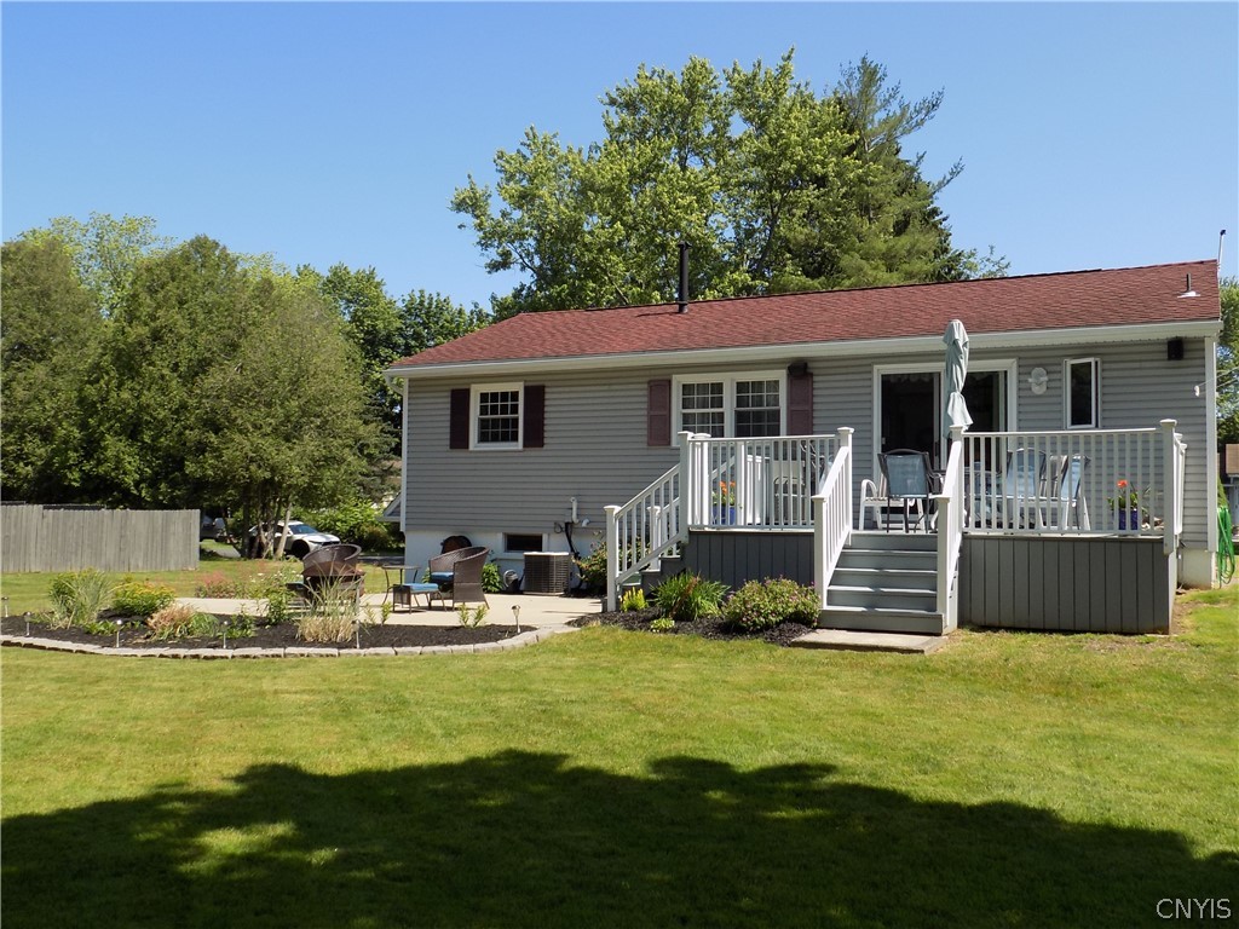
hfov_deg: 60.0
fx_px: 1074
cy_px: 464
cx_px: 620
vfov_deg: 46.8
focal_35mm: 30
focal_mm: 5.3
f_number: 3.3
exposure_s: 1/500
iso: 80
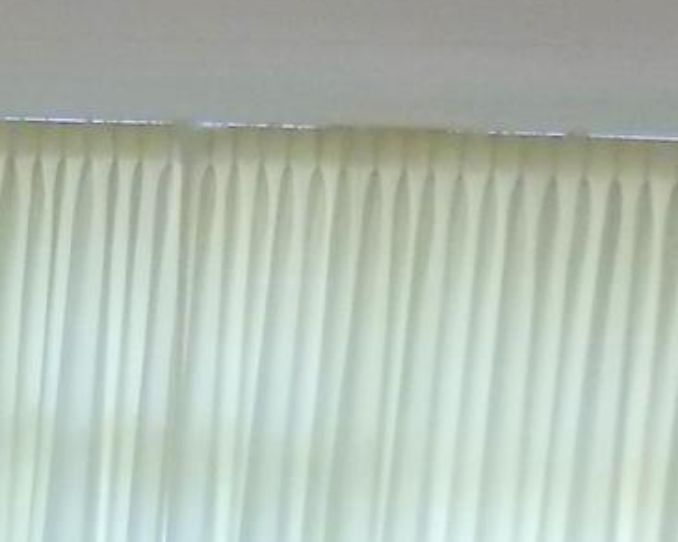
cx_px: -419
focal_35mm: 126
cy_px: 670
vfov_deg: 12.0
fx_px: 2528
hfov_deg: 14.0
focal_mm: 4
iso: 400
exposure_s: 1/6
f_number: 3.1
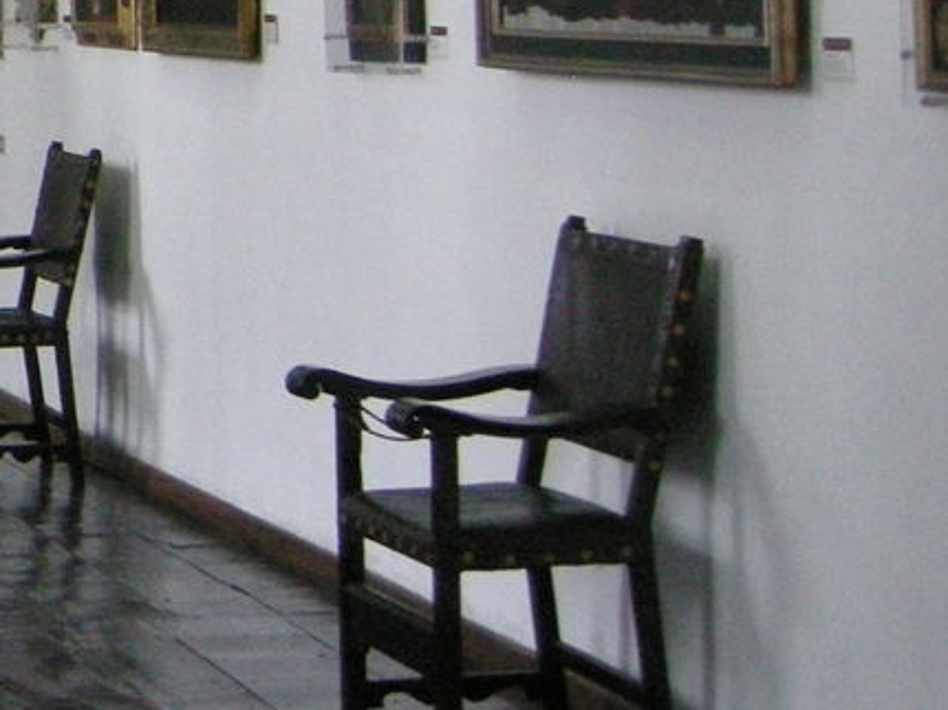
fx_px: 3668
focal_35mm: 134
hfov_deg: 13.3
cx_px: -763
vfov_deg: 10.8
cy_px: -172
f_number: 2.7
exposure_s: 1/50.8
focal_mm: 7.5
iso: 400
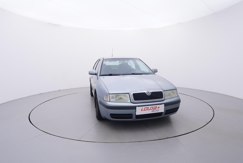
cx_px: 122
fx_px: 152
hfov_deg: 77.3
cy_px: 82
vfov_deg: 56.2
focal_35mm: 22
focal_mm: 15
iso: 200
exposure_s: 1/80
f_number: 5
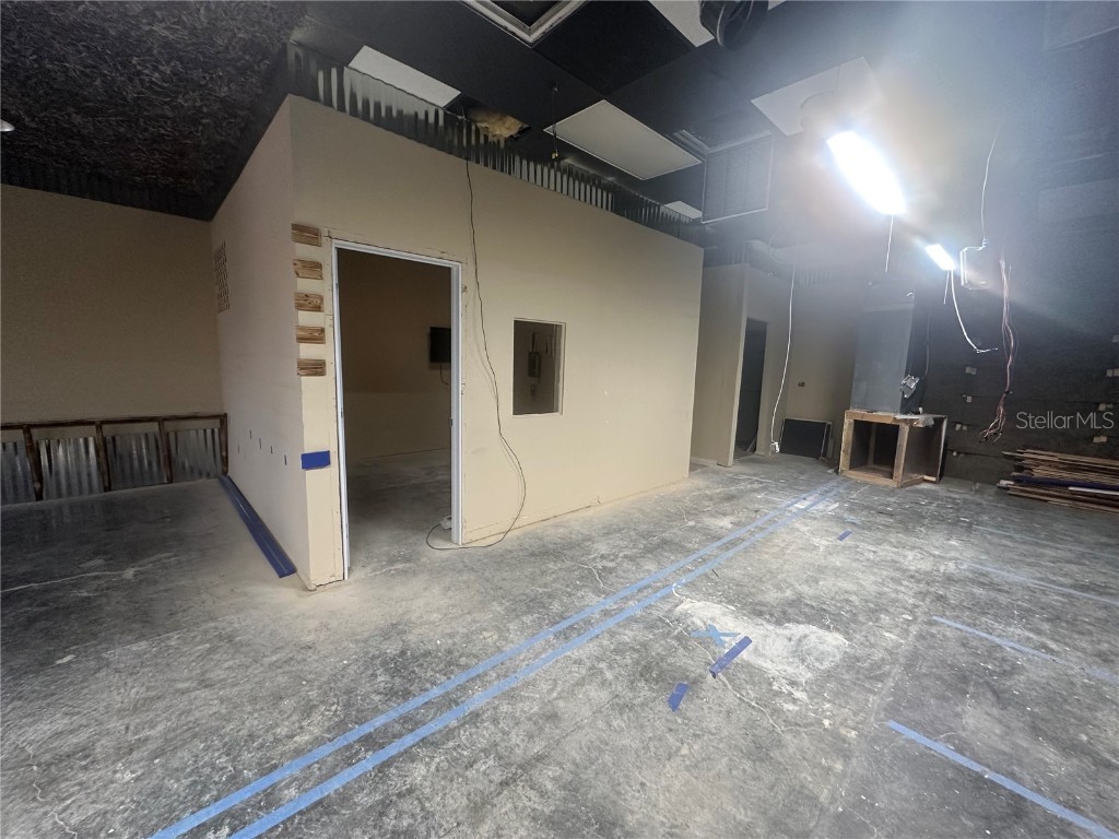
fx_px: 453
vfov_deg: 85.7
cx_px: 560
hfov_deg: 102.1
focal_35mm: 14
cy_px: 420
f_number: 2.2
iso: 250
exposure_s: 1/120
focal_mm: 2.22
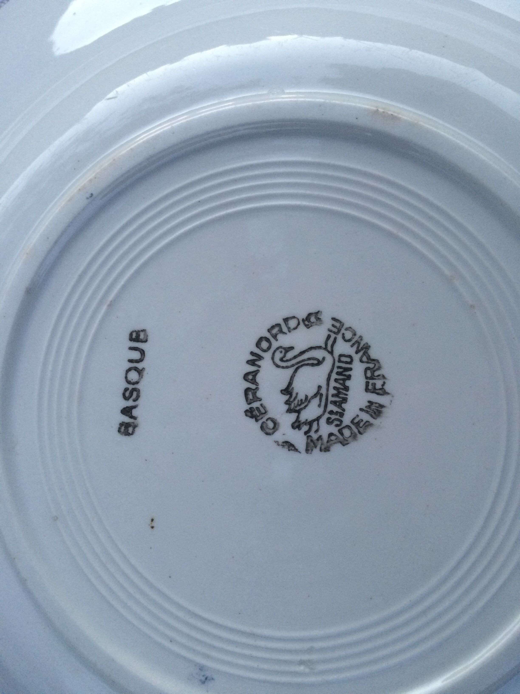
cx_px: 260
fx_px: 581
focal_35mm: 29
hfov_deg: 48.2
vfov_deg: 61.7
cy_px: 347
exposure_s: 1/33
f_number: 2.2
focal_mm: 4.15
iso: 125
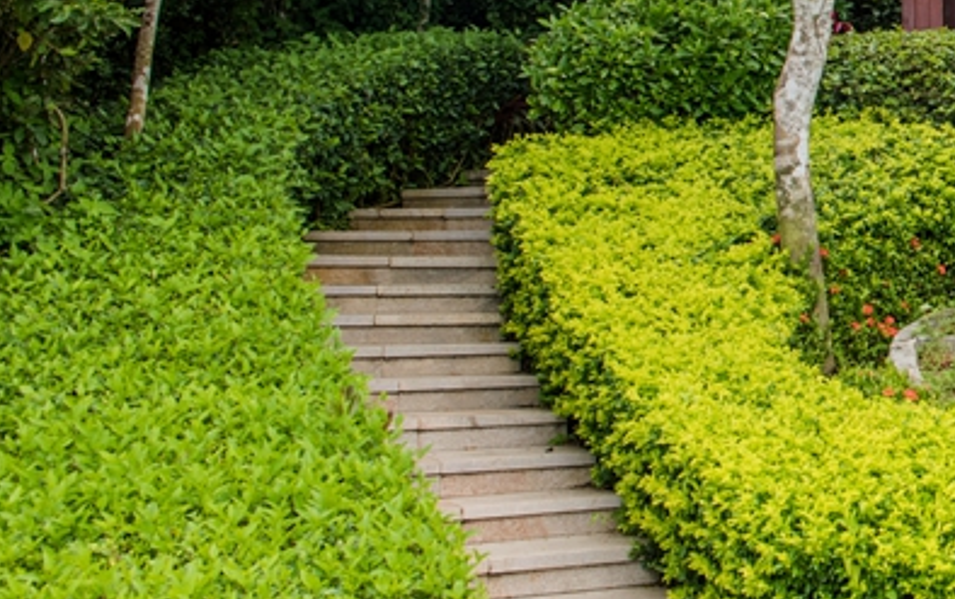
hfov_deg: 25.5
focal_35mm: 67
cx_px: 1304
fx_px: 1745
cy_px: 67
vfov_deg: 19.1
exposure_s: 1/100
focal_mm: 24
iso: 80
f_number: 8
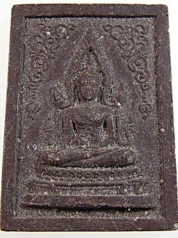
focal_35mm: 42
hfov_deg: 34.3
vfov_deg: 44.8
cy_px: 119
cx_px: 89
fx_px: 289
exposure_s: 1/30
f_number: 3.3
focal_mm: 7.6
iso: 80
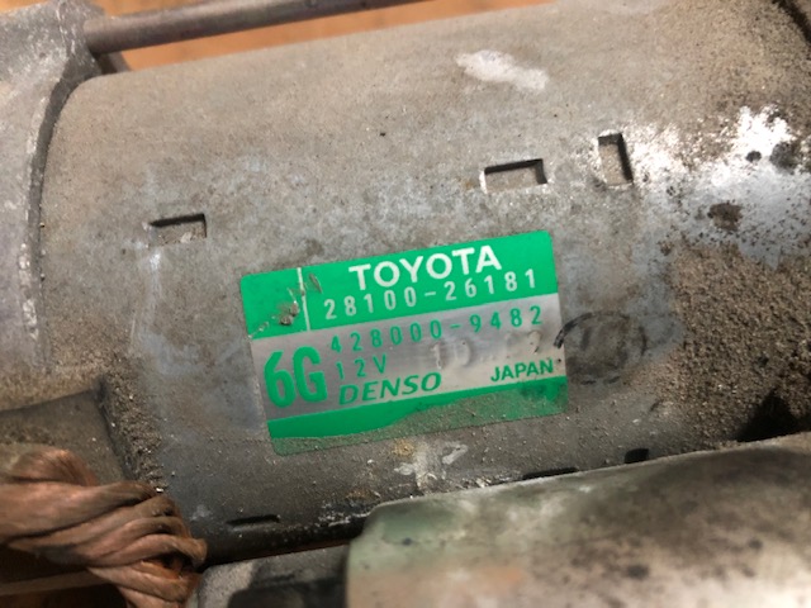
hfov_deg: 63.4
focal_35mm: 28
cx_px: 406
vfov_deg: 49.7
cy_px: 304
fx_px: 656
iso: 100
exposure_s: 1/4
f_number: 1.8
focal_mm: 4
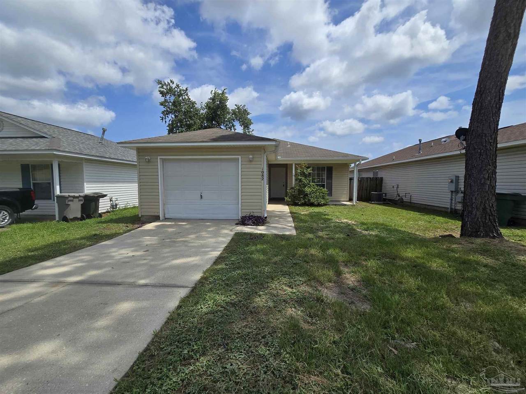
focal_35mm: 13
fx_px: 198
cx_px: 263
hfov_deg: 106.2
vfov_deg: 89.9
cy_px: 197
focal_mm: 2.2
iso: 50
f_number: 2.2
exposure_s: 1/3134
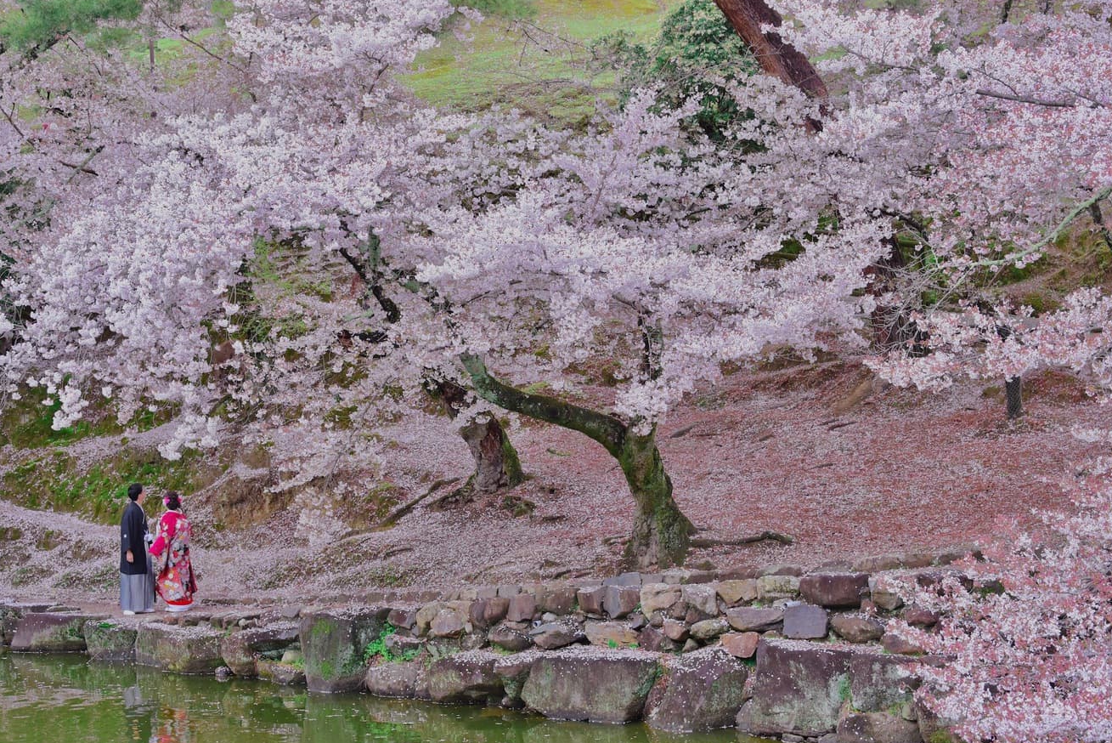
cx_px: 597
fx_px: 2379
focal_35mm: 77
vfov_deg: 17.7
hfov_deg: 26.3
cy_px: 354
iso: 2000
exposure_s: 1/100
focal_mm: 70
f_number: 5.6
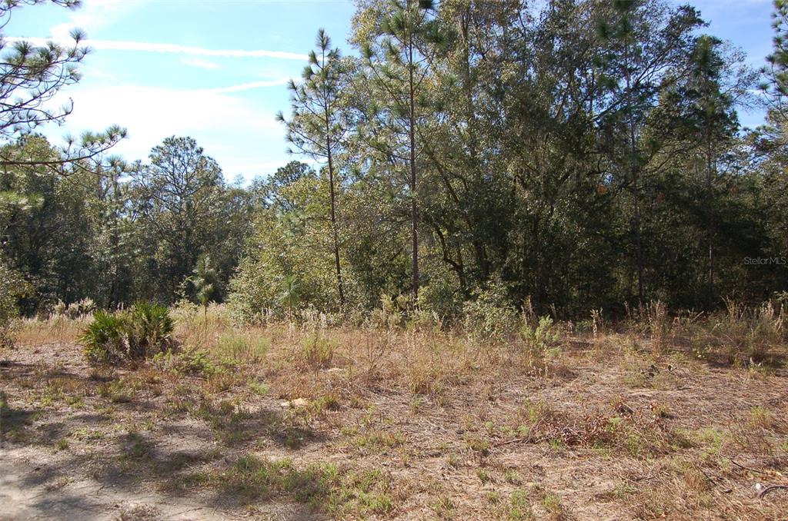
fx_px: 590
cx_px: 394
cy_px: 260
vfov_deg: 47.7
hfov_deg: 67.5
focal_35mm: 27
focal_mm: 18
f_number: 5.6
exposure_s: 1/500
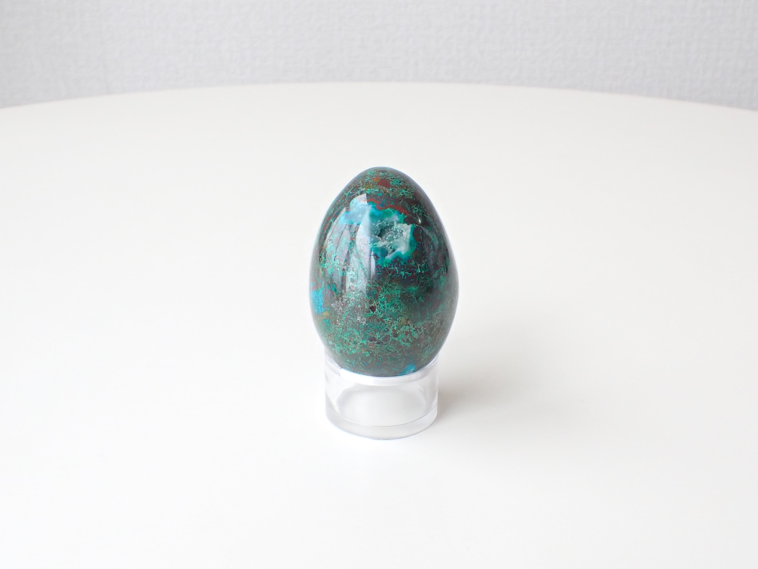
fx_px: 657
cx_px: 379
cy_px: 284
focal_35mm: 30
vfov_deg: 46.8
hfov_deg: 60.0
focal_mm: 5.4
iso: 320
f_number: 3.2
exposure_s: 1/125
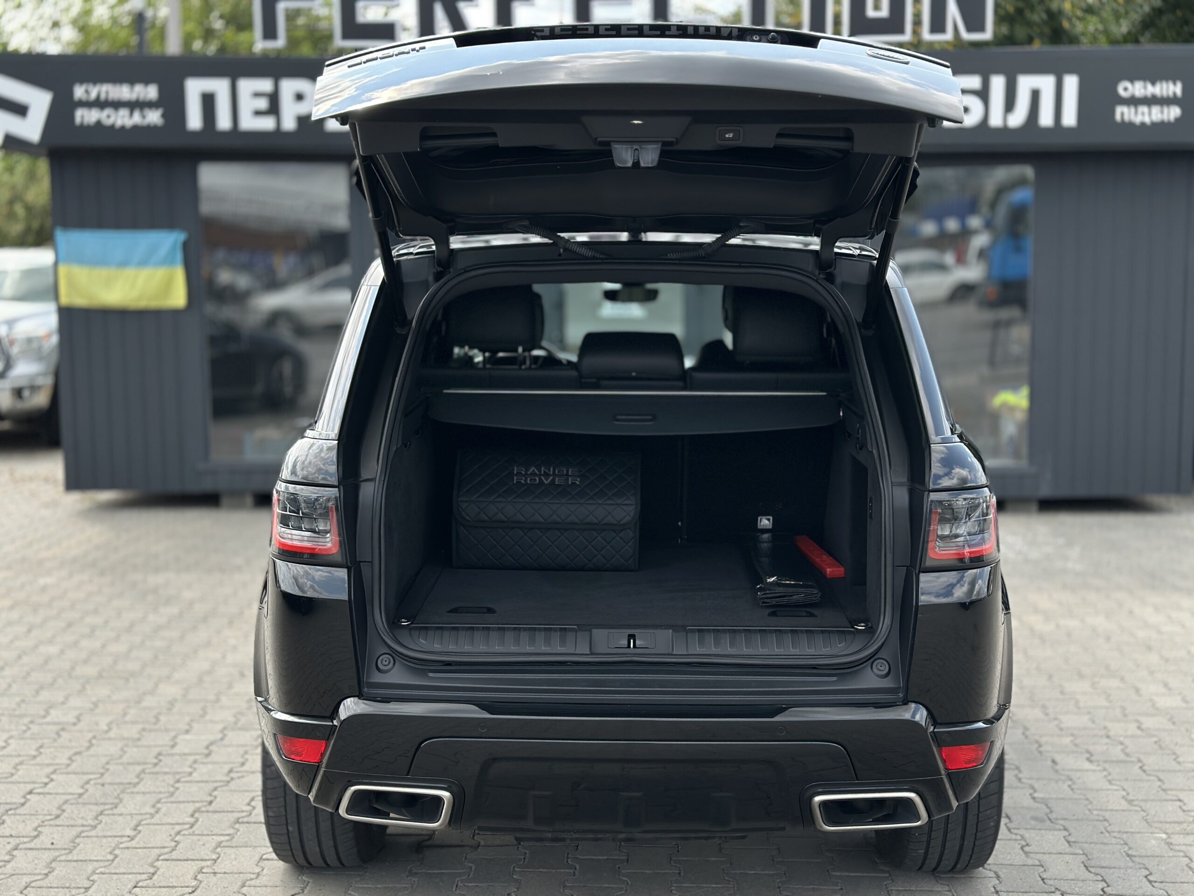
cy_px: 448
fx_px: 1656
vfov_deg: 30.3
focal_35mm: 48
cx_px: 597
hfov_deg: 39.7
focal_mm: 6.86
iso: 80
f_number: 1.78
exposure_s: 1/1695
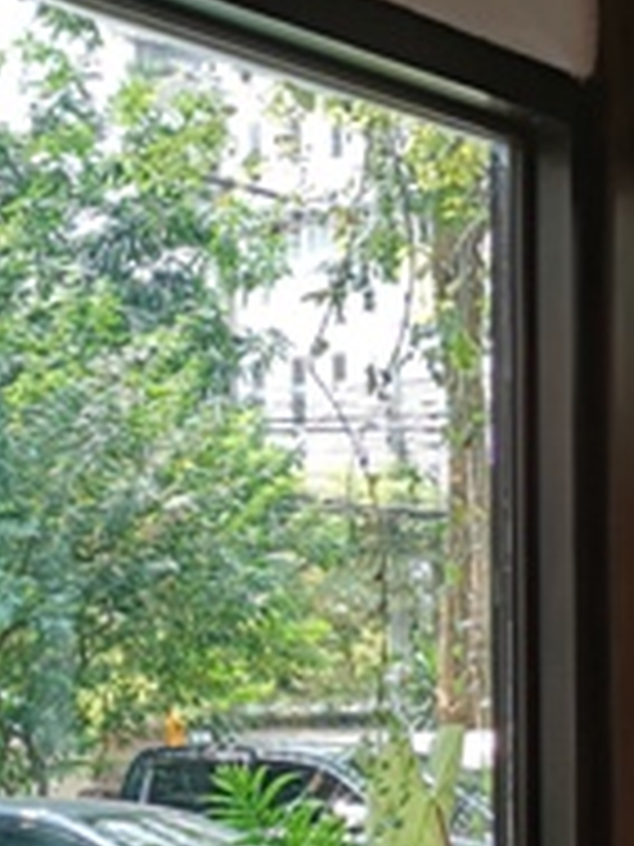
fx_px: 2808
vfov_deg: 17.0
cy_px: 693
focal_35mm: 115
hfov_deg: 12.9
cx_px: 301
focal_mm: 3.95
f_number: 1.8
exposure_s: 1/115
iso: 50
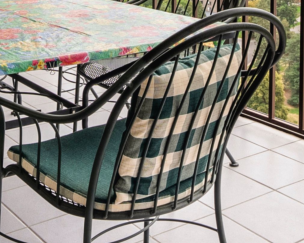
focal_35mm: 67
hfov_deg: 28.3
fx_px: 603
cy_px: -87
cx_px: 139
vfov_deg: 20.5
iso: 640
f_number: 9
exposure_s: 1/40
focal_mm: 17
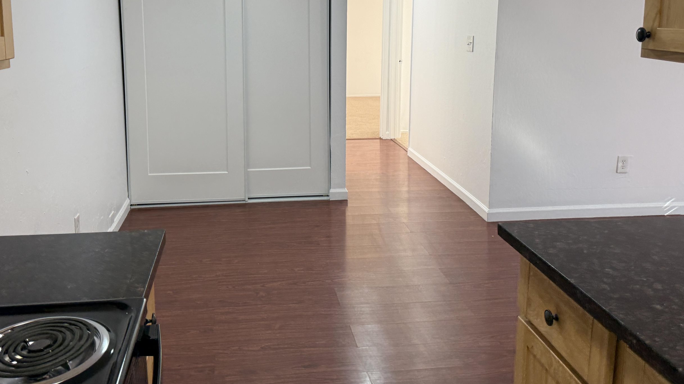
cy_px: 109
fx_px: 599
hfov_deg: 59.2
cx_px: 288
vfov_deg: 35.1
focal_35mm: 33
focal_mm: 6.76
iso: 125
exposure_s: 1/120
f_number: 1.78
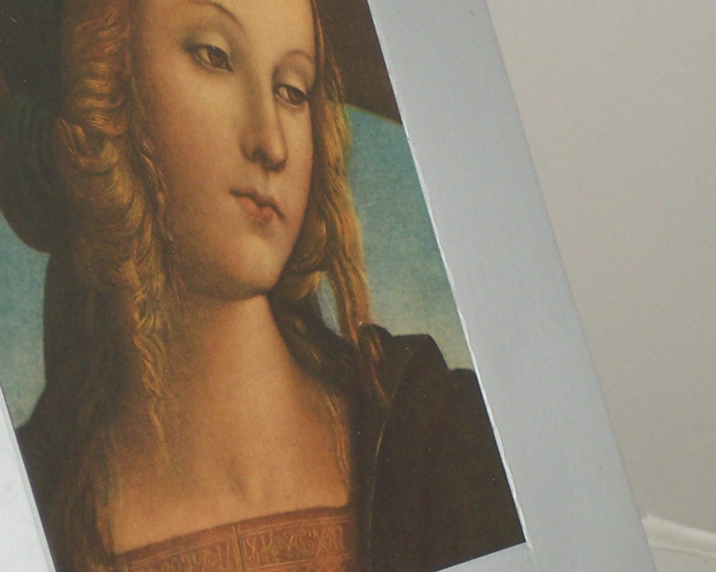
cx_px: 284
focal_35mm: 199
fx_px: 4217
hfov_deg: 9.7
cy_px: 361
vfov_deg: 7.8
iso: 100
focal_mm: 13.6
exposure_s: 1/80
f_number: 4
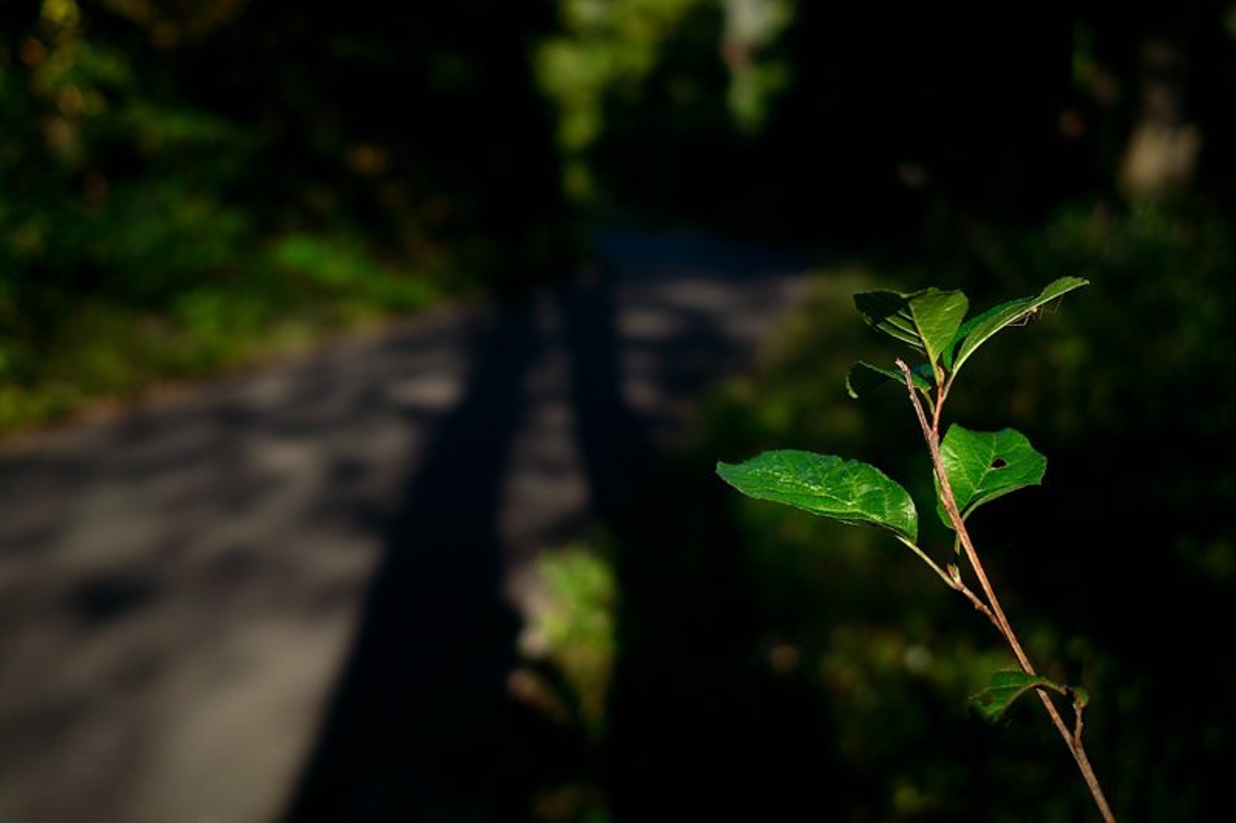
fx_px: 1407
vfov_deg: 32.6
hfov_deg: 47.4
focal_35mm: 41
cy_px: 412
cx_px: 618
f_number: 2.8
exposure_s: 1/400
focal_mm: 24.2
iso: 100
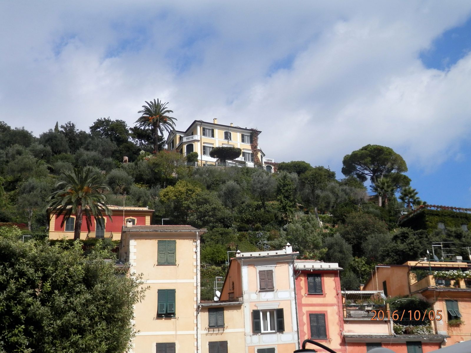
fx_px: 667
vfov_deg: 29.7
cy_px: 176
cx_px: 236
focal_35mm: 49
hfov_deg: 38.9
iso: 80
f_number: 11.2
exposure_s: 1/160
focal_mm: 8.9
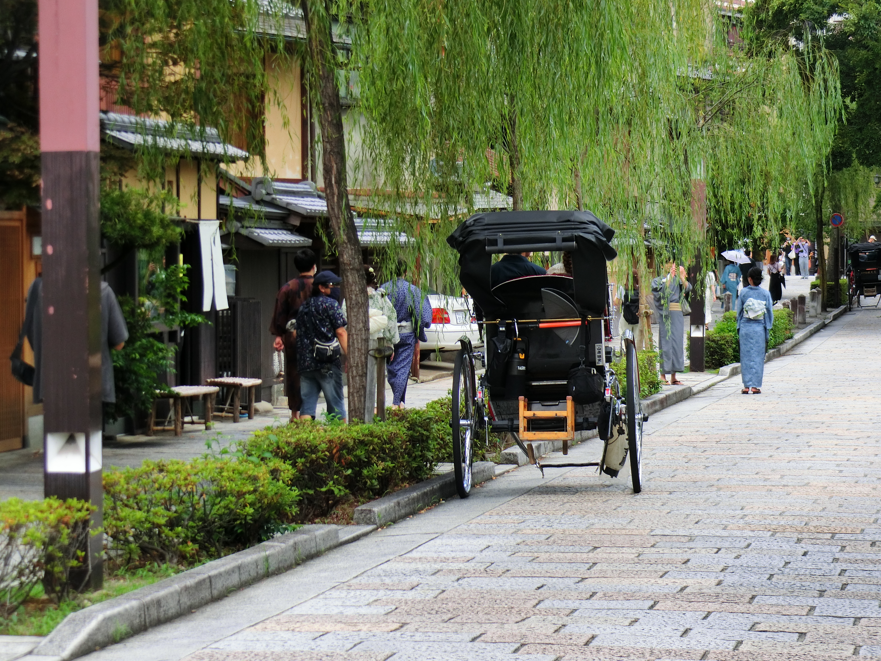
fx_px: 3156
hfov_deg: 15.9
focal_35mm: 124
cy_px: 330
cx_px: 440
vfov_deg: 12.0
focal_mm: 22.1
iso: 80
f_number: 5.7
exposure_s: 1/200
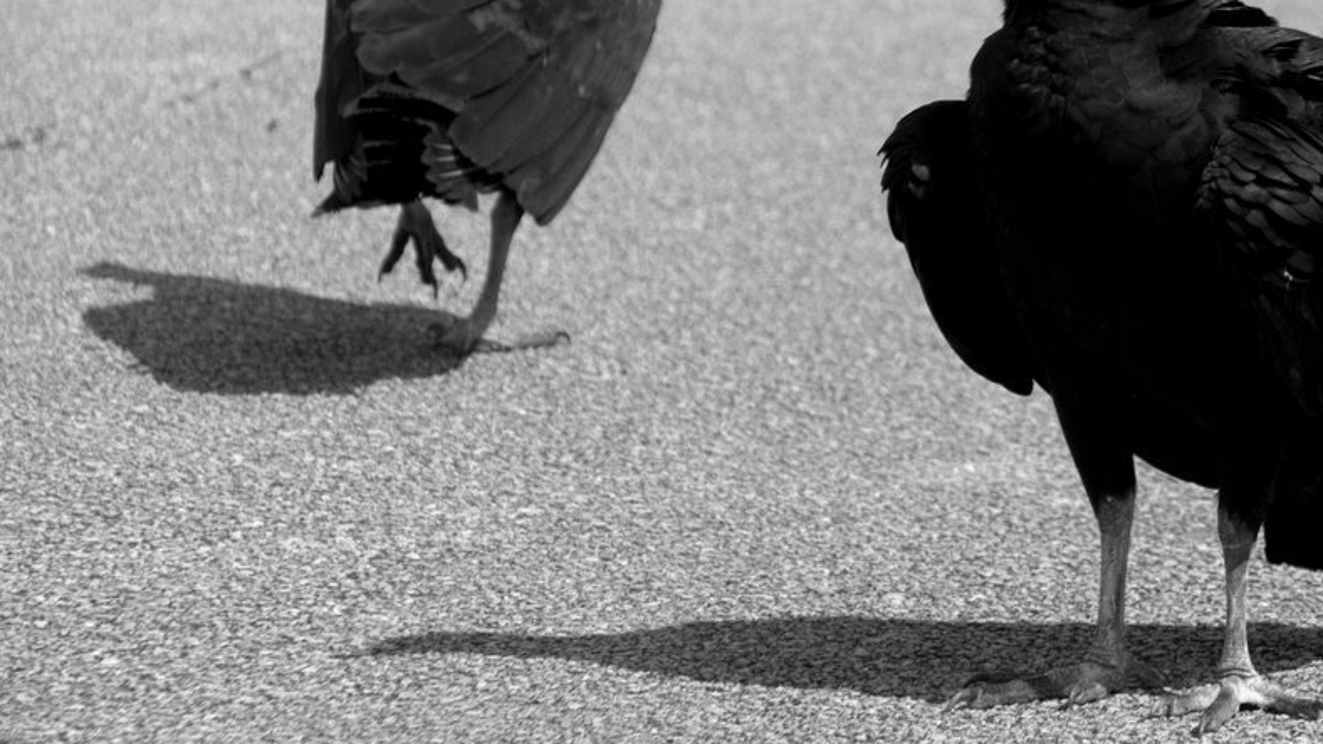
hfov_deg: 6.4
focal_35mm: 335
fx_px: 11750
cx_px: 987
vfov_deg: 3.6
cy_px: 122
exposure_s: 1/640
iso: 200
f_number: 8
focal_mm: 140
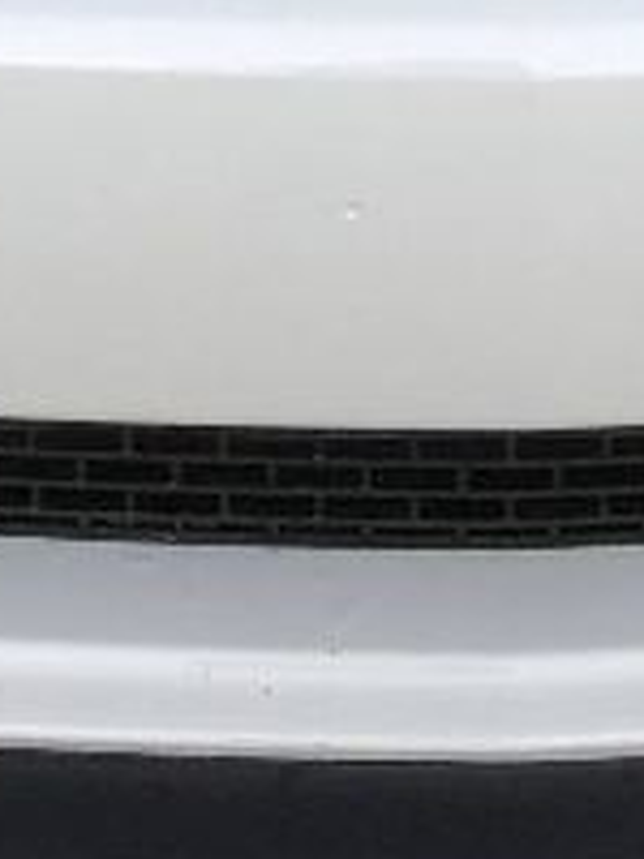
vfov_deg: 9.6
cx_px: 502
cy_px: -1076
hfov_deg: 7.9
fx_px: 4639
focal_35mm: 187
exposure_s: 1/20
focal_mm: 4
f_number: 1.8
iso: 32
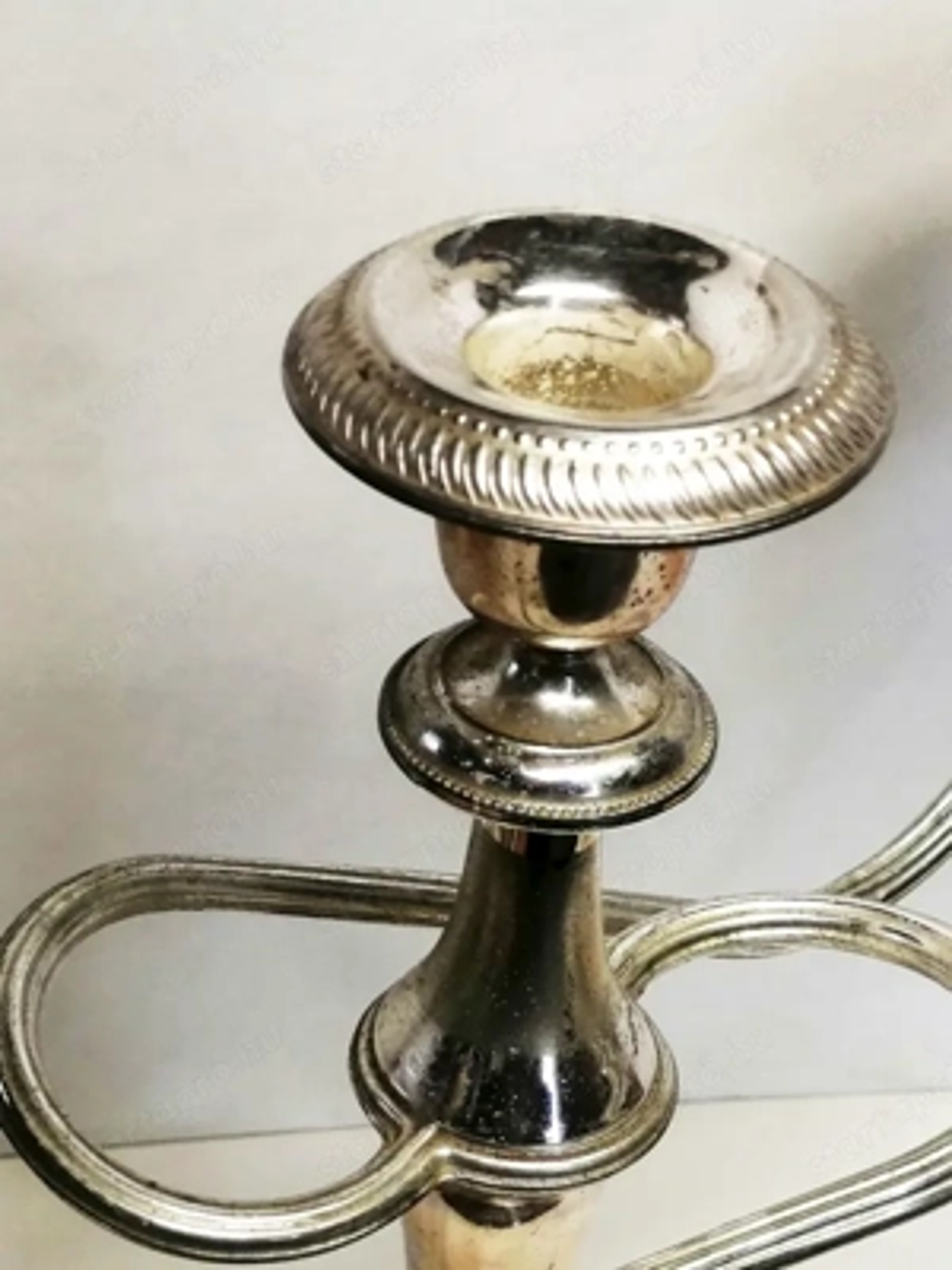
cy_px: 635
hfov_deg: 39.7
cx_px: 476
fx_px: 1320
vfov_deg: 51.4
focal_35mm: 36
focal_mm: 3.62
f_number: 1.8
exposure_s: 1/100
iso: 100
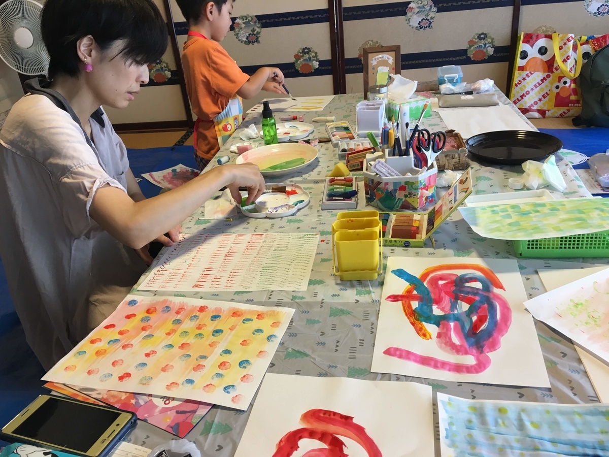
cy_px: 228
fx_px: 510
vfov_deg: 48.2
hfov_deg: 61.7
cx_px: 304
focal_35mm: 29
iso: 64
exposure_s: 1/33
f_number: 2.2
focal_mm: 4.15
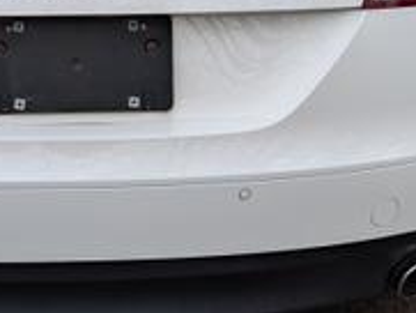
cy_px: 51
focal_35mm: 75
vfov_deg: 19.4
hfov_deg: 25.5
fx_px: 902
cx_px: 85
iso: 66
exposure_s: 1/1299
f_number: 1.73
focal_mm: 4.38
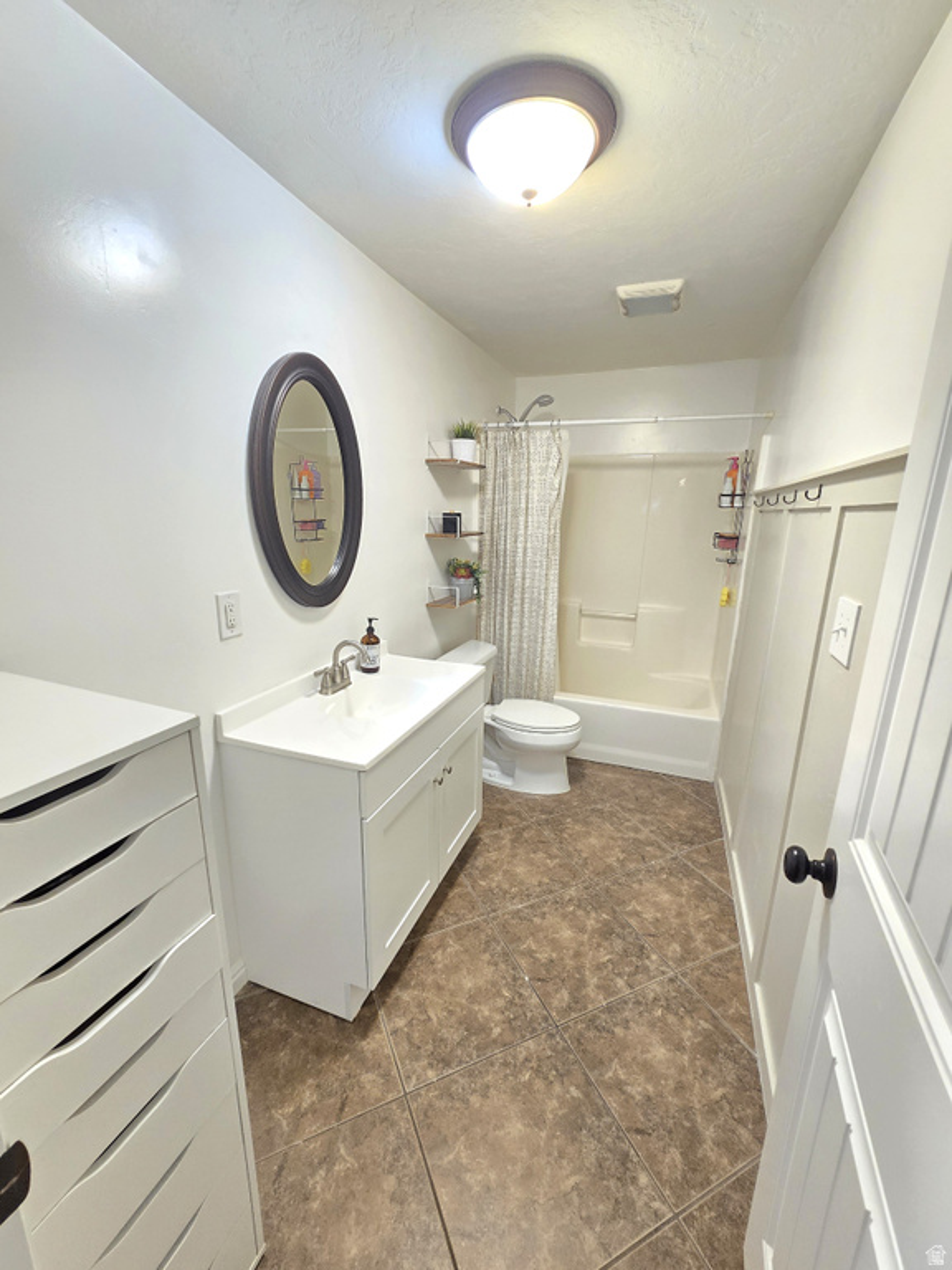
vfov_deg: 106.2
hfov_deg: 89.9
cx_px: 476
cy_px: 635
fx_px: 477
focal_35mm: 13
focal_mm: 2.2
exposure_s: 1/60
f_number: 2.2
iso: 320
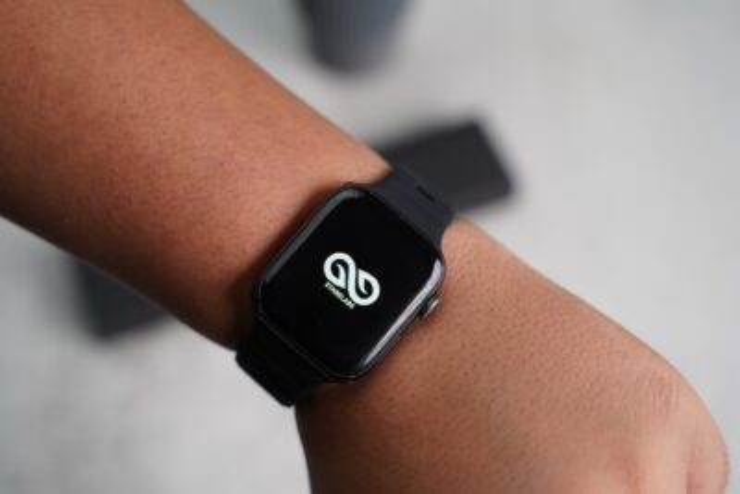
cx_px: 370
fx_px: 1213
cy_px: 247
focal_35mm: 59
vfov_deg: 23.0
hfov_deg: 33.9
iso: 500
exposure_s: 1/60
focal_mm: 59
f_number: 4
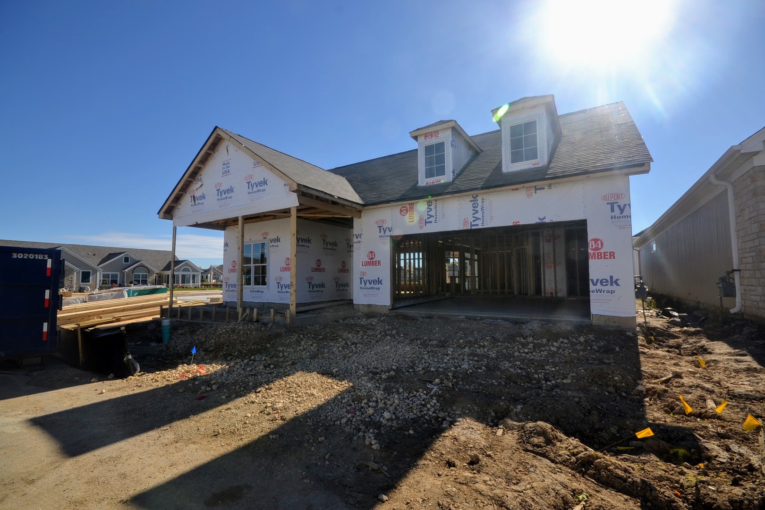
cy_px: 255
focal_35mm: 15
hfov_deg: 100.4
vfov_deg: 77.3
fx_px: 319
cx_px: 382
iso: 100
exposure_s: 1/200
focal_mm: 10
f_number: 9
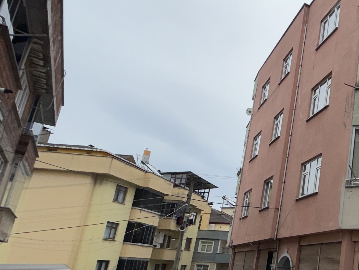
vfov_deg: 39.9
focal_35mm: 35
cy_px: 192
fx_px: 363
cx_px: 441
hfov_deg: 37.8
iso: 25
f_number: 2.2
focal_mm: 2.22
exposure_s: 1/122
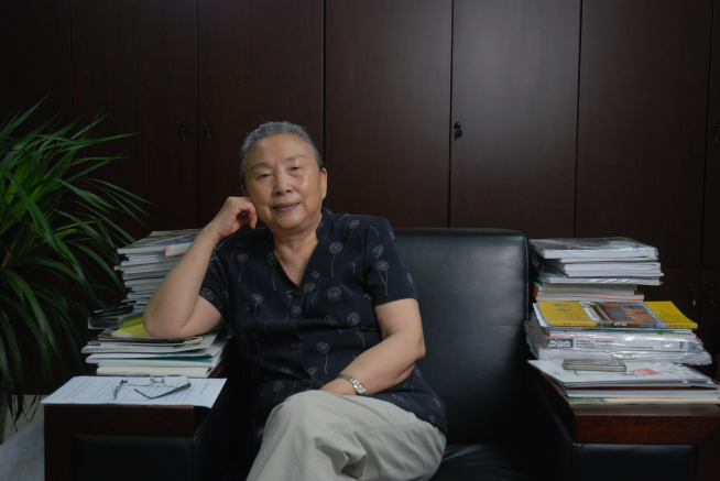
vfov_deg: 25.8
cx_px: 360
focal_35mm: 52
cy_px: 240
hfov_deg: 37.8
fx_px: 1051
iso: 320
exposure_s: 1/40
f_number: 5
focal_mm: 35
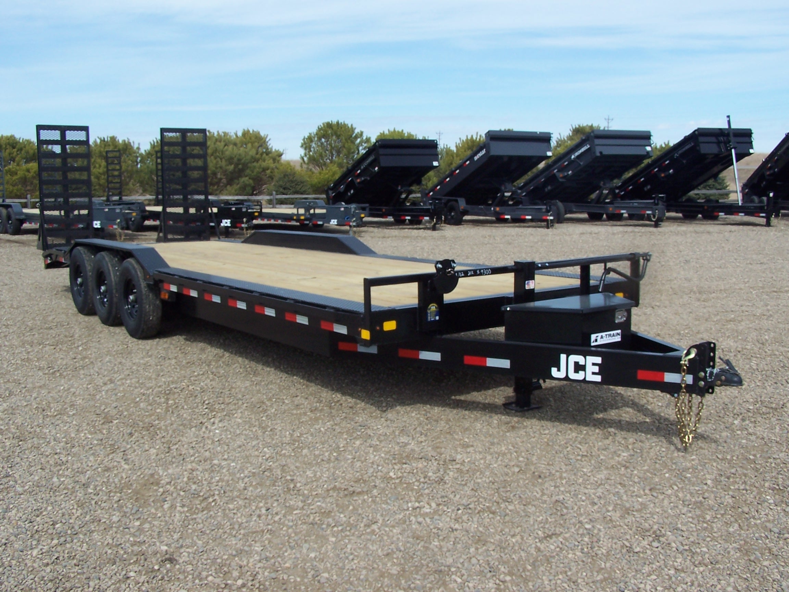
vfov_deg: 37.7
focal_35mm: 38
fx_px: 866
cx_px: 394
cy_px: 296
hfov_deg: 49.0
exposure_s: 1/350
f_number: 5.6
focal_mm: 6.3
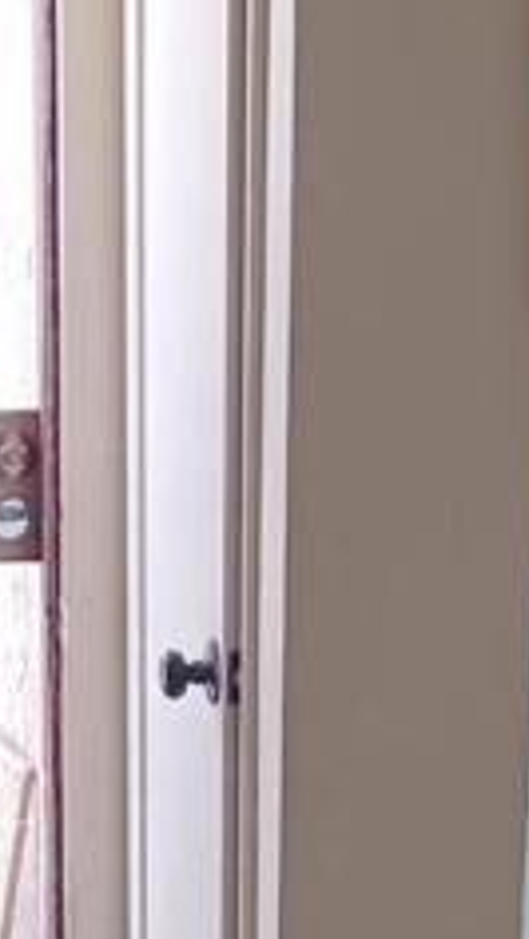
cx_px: 0
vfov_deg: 17.1
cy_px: 1202
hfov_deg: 10.2
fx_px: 2938
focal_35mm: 118
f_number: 1.8
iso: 320
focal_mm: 4.6
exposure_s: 1/30
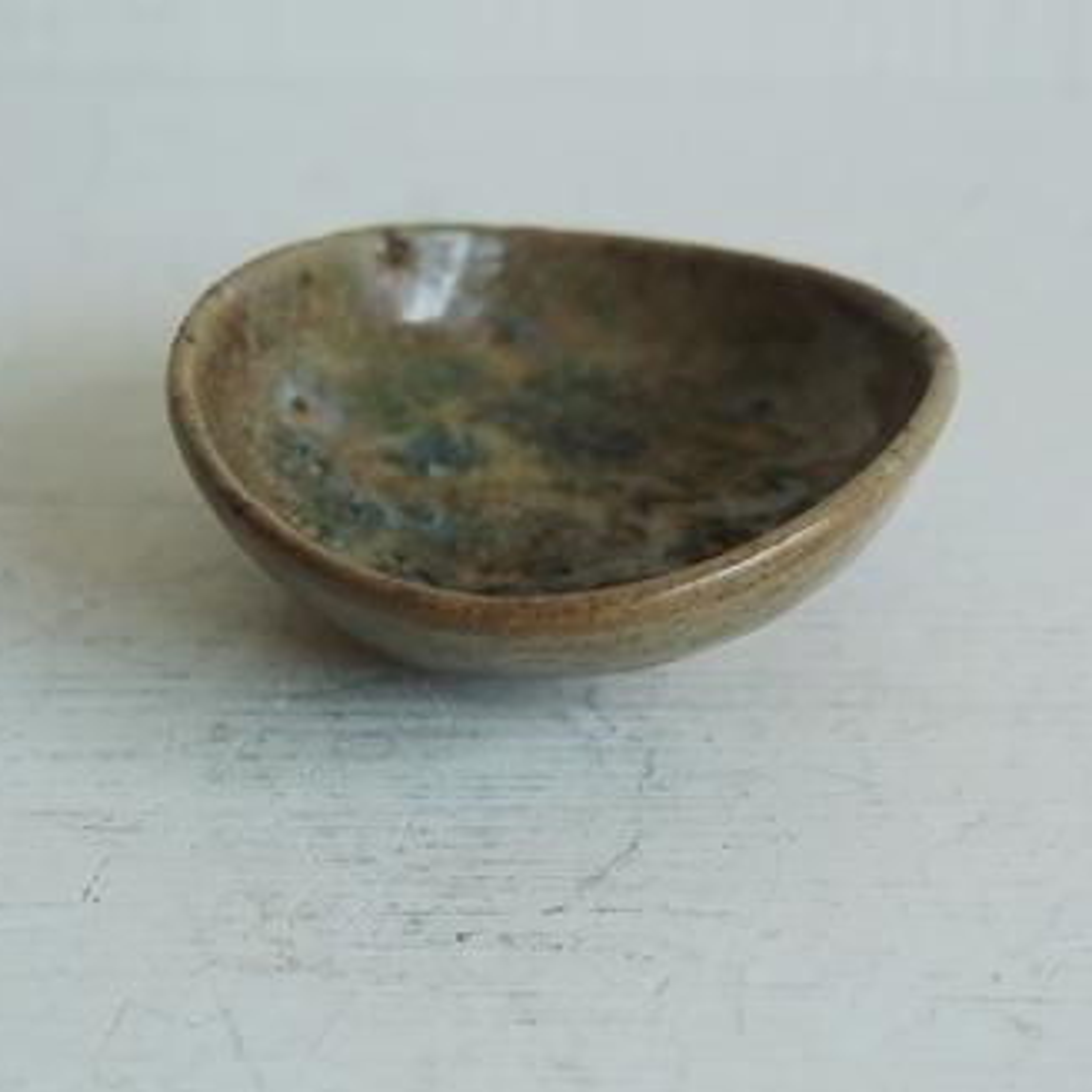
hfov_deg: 17.9
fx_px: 3462
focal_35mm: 97
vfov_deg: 17.9
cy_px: 549
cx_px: 543
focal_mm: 50
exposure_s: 1/6
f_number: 4.5
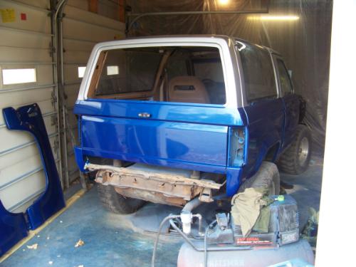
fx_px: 370
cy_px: 134
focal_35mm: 36
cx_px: 178
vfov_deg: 39.7
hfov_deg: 51.4
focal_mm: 5.85
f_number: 2.8
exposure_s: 1/30
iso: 65
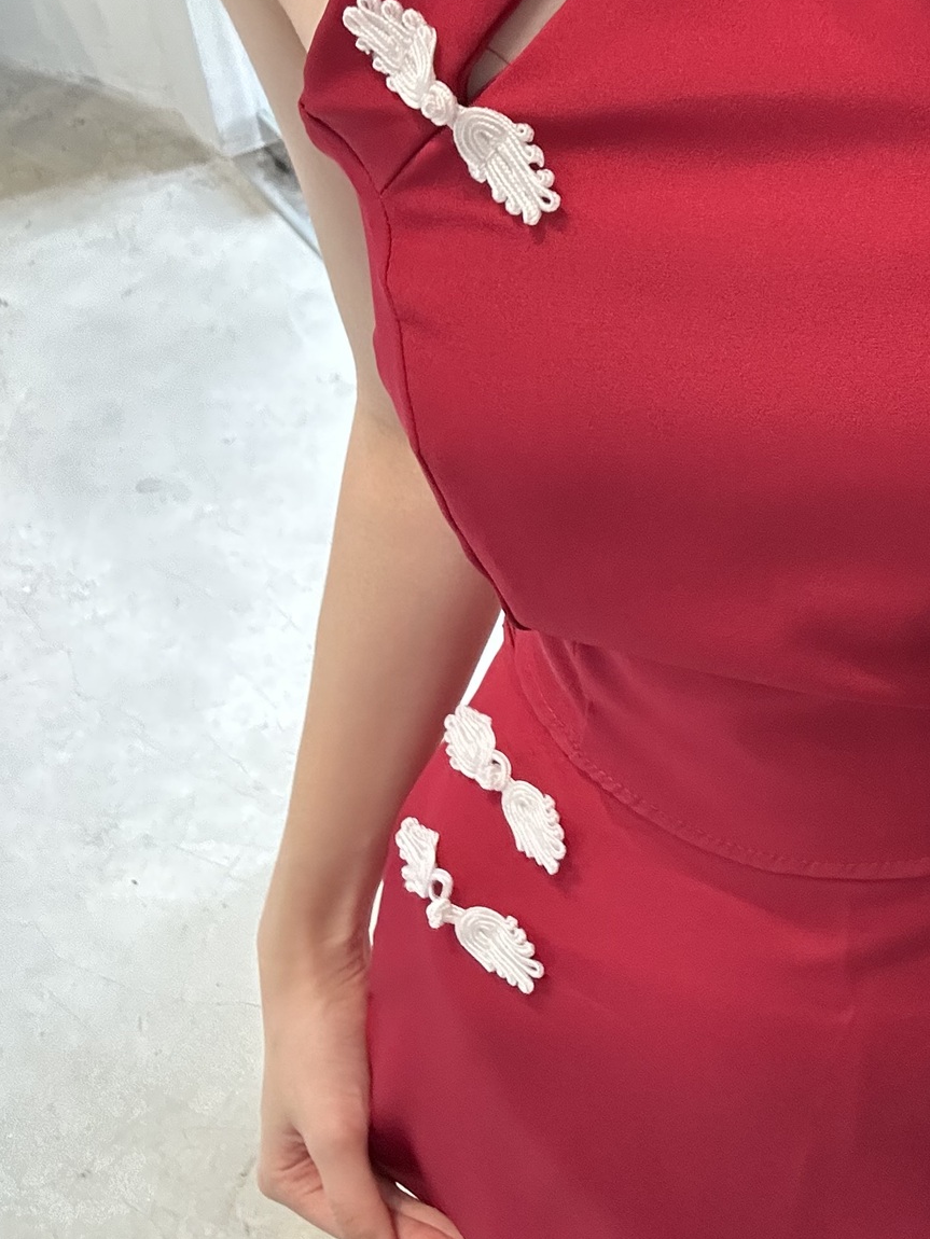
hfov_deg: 29.4
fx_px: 1719
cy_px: 415
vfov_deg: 39.2
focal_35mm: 48
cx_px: 779
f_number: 1.9
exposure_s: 1/50
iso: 160
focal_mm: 2.69
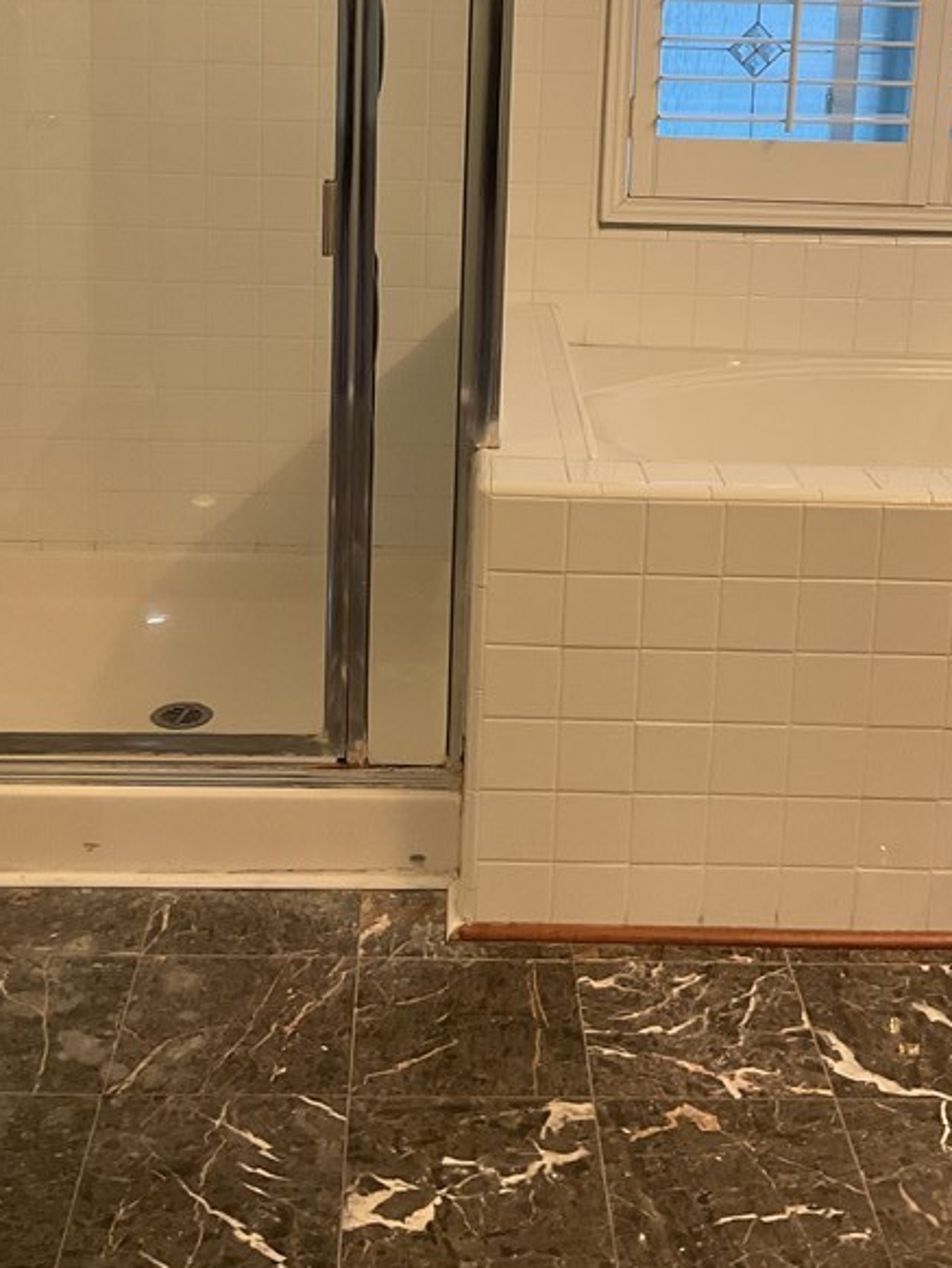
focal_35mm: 51
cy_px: 283
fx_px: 1869
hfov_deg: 28.6
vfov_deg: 36.4
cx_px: 479
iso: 64
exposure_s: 1/60
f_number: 1.8
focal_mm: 3
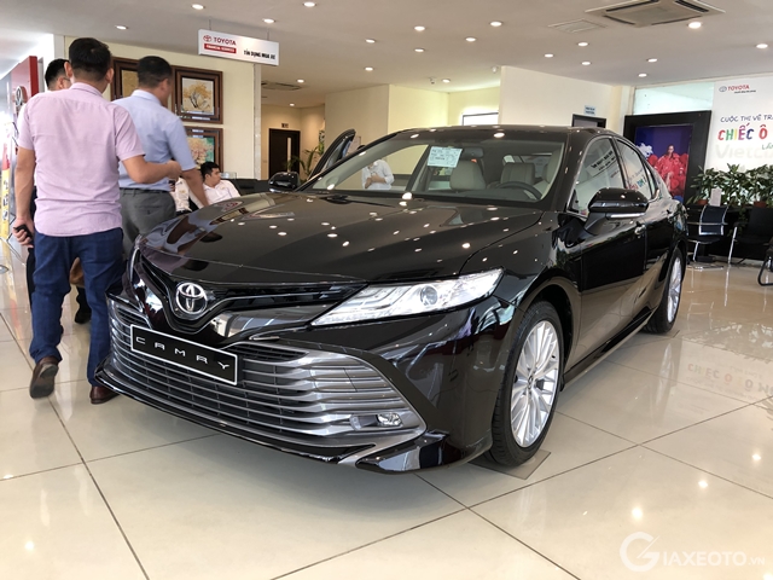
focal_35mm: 28
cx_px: 386
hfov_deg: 63.4
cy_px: 290
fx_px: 625
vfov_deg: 49.7
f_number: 1.8
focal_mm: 3.99
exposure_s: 1/17
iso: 40
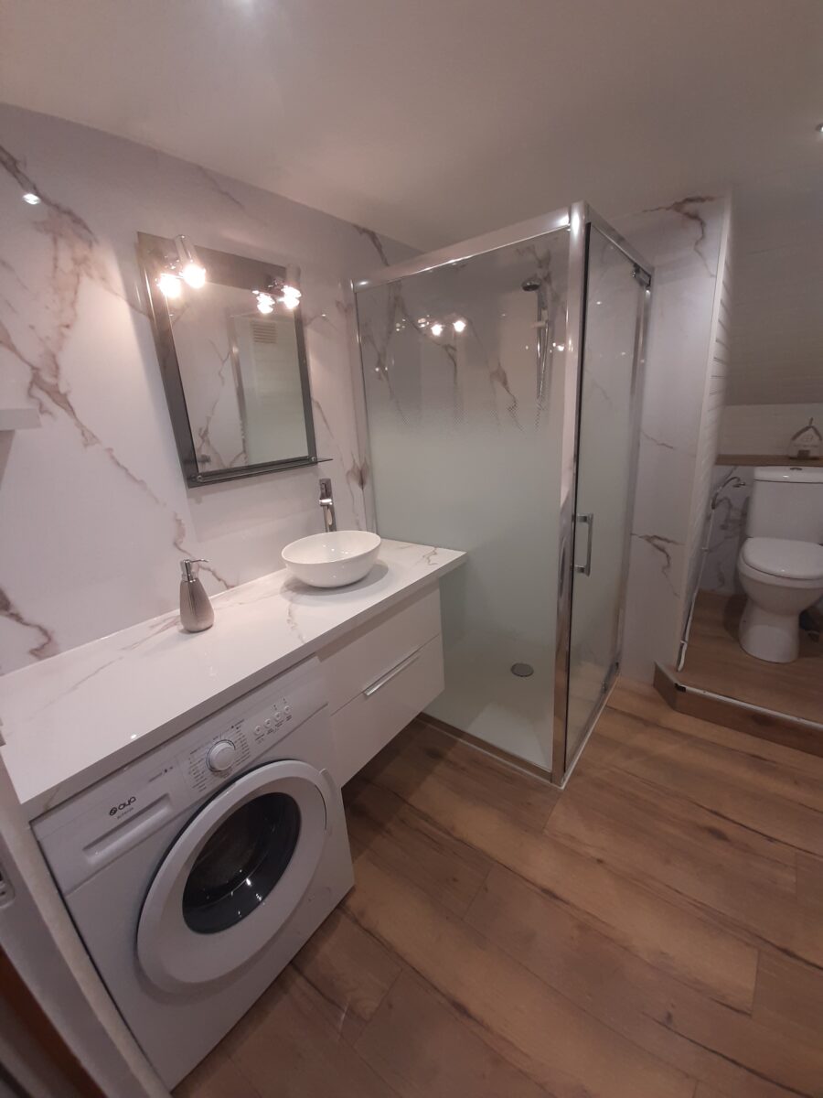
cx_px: 412
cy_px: 549
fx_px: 412
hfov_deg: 89.9
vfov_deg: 106.2
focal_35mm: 13
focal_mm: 1.42
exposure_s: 1/50
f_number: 2.2
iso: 80
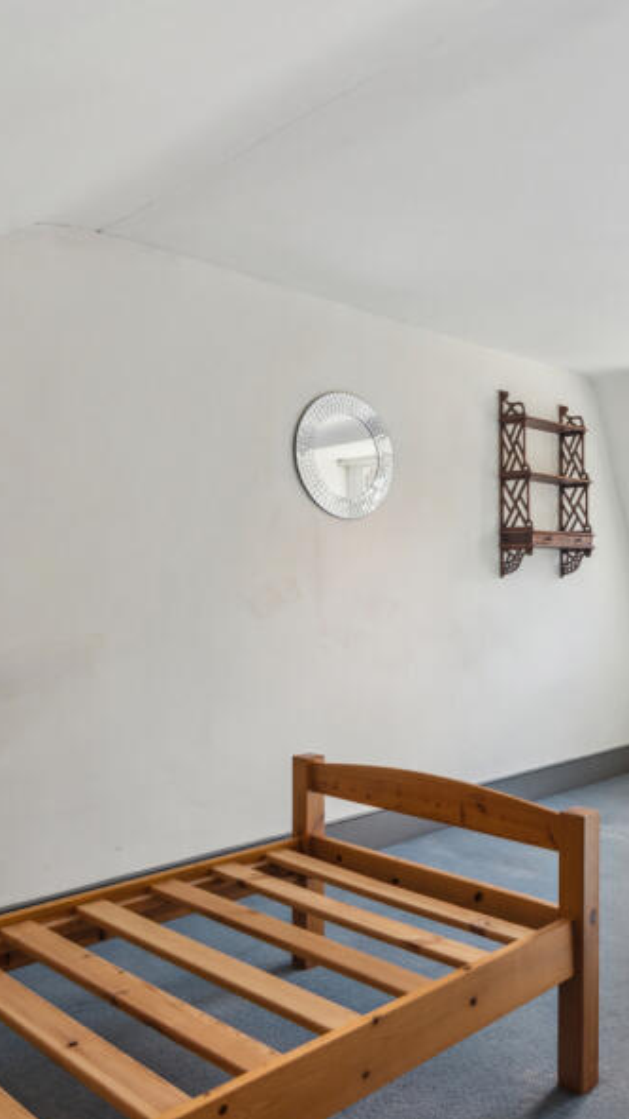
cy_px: 583
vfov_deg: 66.0
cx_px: 523
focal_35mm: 29
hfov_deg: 38.3
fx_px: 860
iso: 125
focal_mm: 16
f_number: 11
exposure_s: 1/50
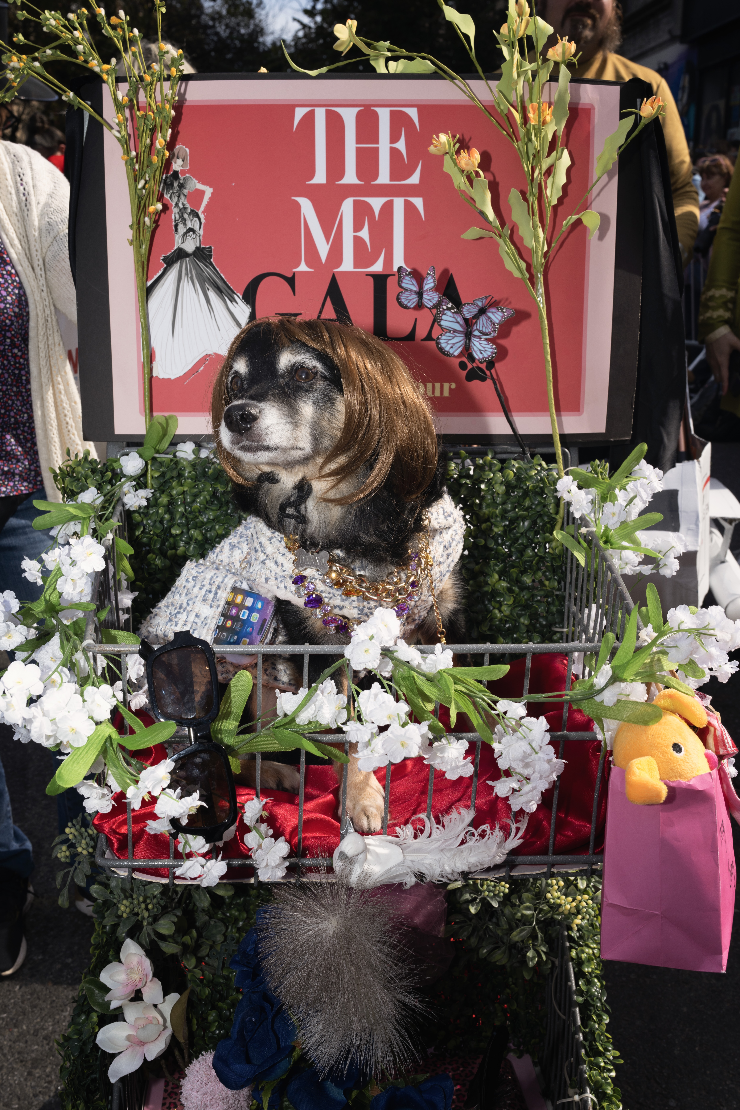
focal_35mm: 34
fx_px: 1048
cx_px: 370
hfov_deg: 38.9
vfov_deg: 55.8
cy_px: 555
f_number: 11
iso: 125
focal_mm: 34
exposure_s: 1/160
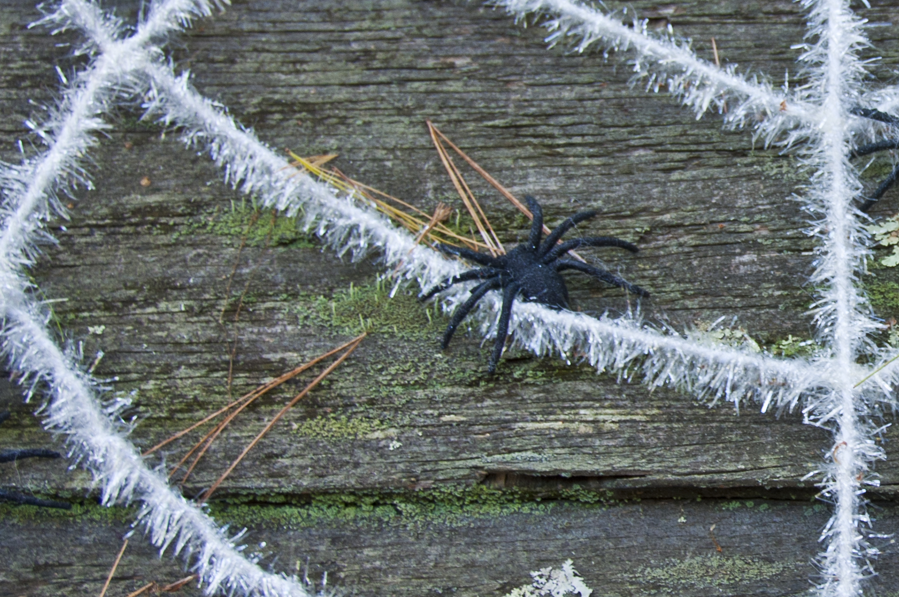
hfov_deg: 18.5
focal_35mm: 107
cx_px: 946
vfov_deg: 12.8
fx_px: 2669
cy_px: 278
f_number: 3.8
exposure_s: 1/25
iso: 200
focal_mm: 26
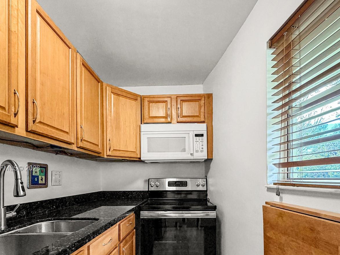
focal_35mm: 19
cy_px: 169
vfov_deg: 66.9
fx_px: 187
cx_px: 181
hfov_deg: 84.6
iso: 320
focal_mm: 2.22
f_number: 2.2
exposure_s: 1/120
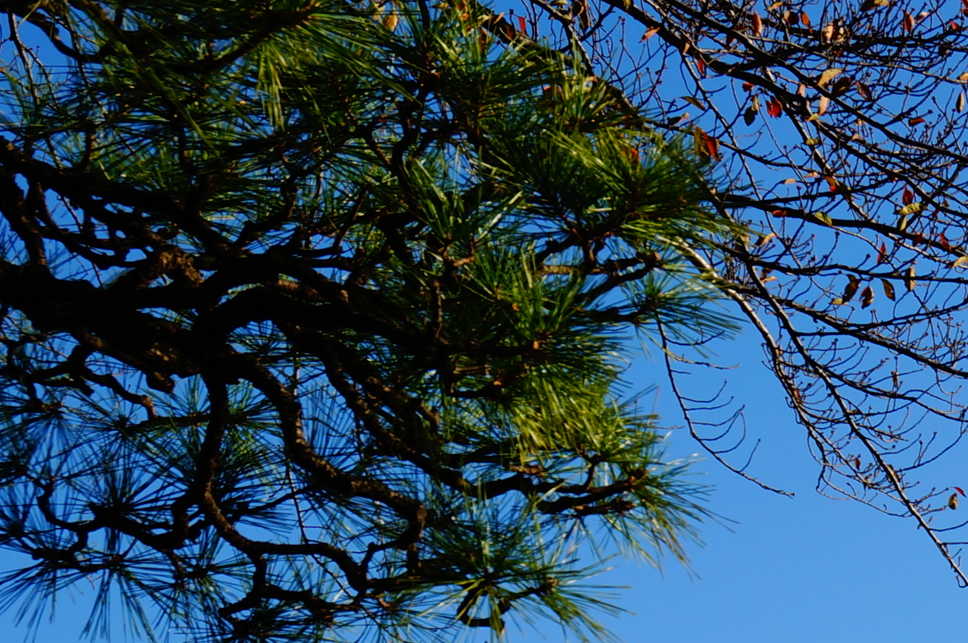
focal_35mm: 137
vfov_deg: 9.8
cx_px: 1411
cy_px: 859
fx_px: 3668
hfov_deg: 14.2
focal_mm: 29
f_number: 9
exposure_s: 1/200
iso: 100
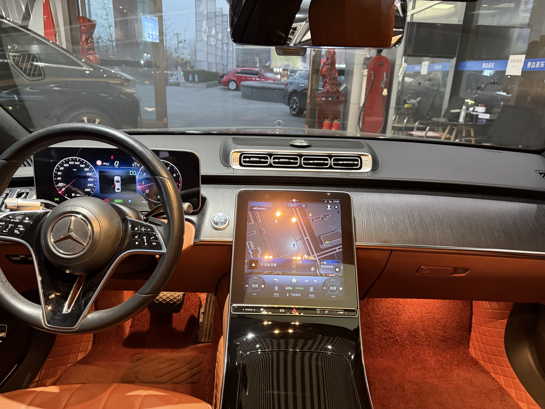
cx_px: 272
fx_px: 378
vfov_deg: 56.8
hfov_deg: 71.6
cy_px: 204
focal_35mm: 24
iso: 800
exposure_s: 1/50
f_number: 1.78
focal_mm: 6.76
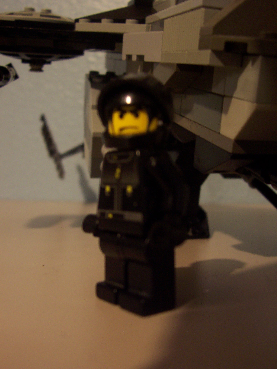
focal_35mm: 37
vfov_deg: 50.1
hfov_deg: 38.7
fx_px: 395
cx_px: 138
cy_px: 184
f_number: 2.8
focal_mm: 5.6
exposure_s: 1/8
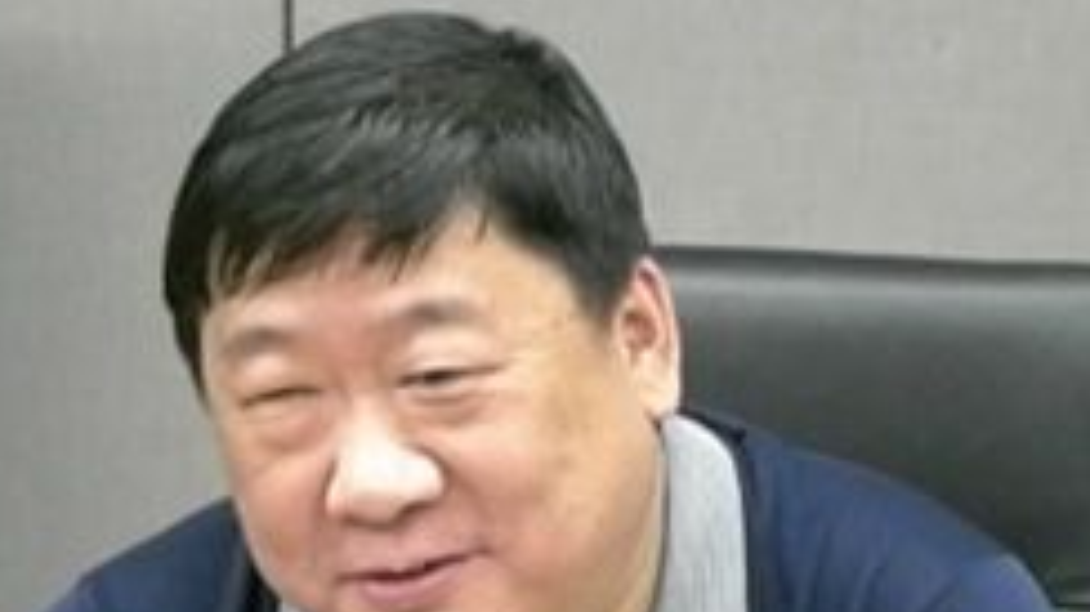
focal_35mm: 72
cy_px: 847
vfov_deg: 15.7
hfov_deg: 29.0
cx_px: 299
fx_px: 2080
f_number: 3.5
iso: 640
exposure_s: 1/30
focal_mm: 18
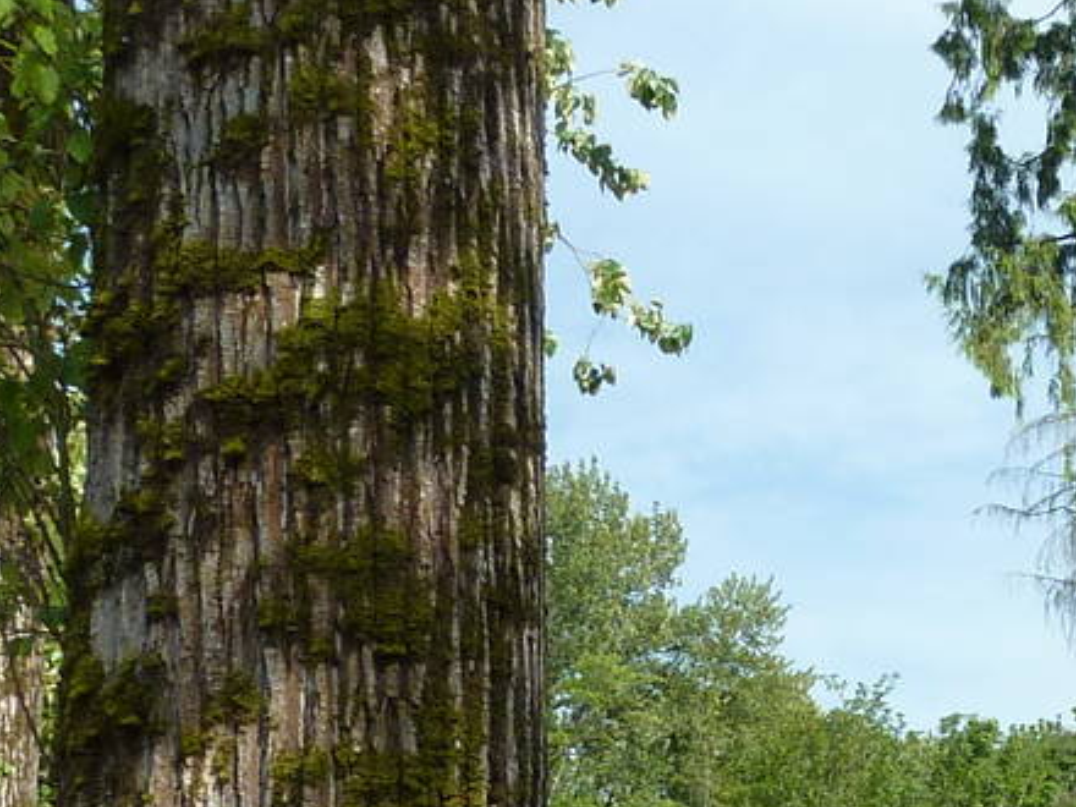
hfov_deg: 17.4
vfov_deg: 13.3
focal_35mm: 109
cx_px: 1198
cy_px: 873
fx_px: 3388
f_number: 4
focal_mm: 5
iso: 80
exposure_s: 1/640
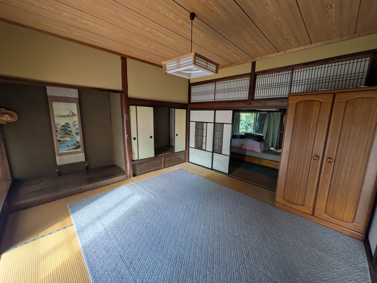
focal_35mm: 14
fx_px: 153
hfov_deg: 102.0
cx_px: 188
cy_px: 142
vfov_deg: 85.7
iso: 52
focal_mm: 1.83
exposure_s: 1/30
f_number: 2.2
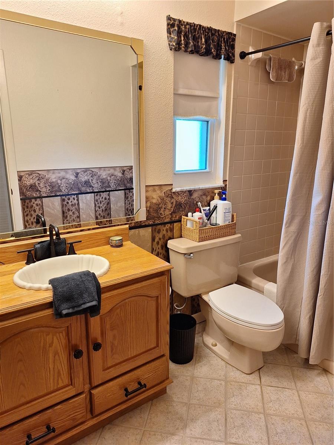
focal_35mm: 23
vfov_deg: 73.9
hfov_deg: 58.9
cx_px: 167
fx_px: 296
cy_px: 222
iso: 64
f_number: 1.8
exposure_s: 1/60
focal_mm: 5.54
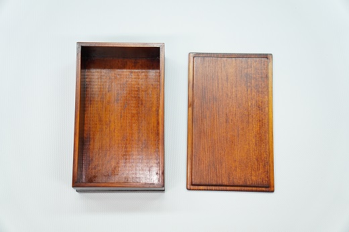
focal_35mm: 70
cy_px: 116
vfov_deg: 19.3
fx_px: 683
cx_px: 174
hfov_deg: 28.7
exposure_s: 1/250
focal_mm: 47
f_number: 2.8
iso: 800
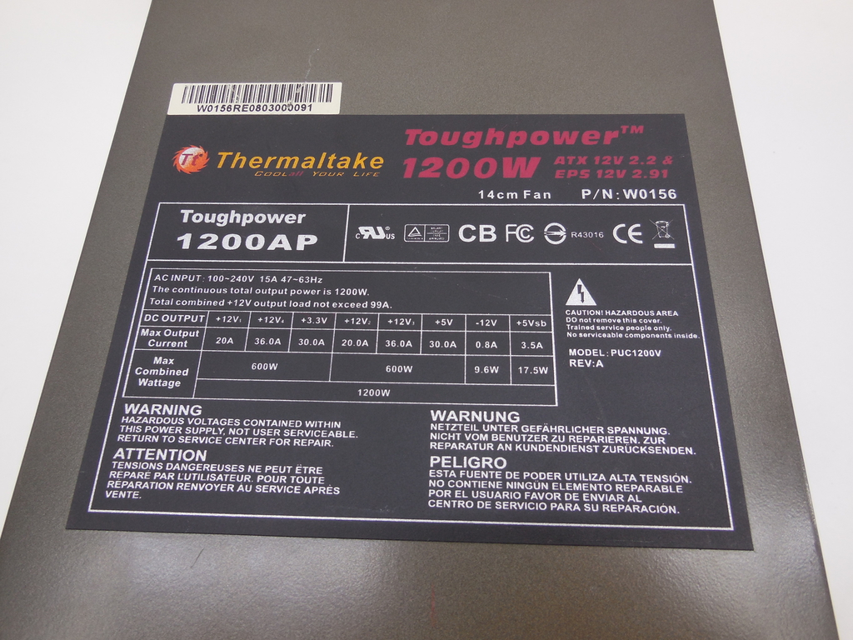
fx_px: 616
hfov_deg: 69.4
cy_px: 320
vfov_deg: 54.9
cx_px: 426
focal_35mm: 25
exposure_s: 1/50
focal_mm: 4.5
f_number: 3.1
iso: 125
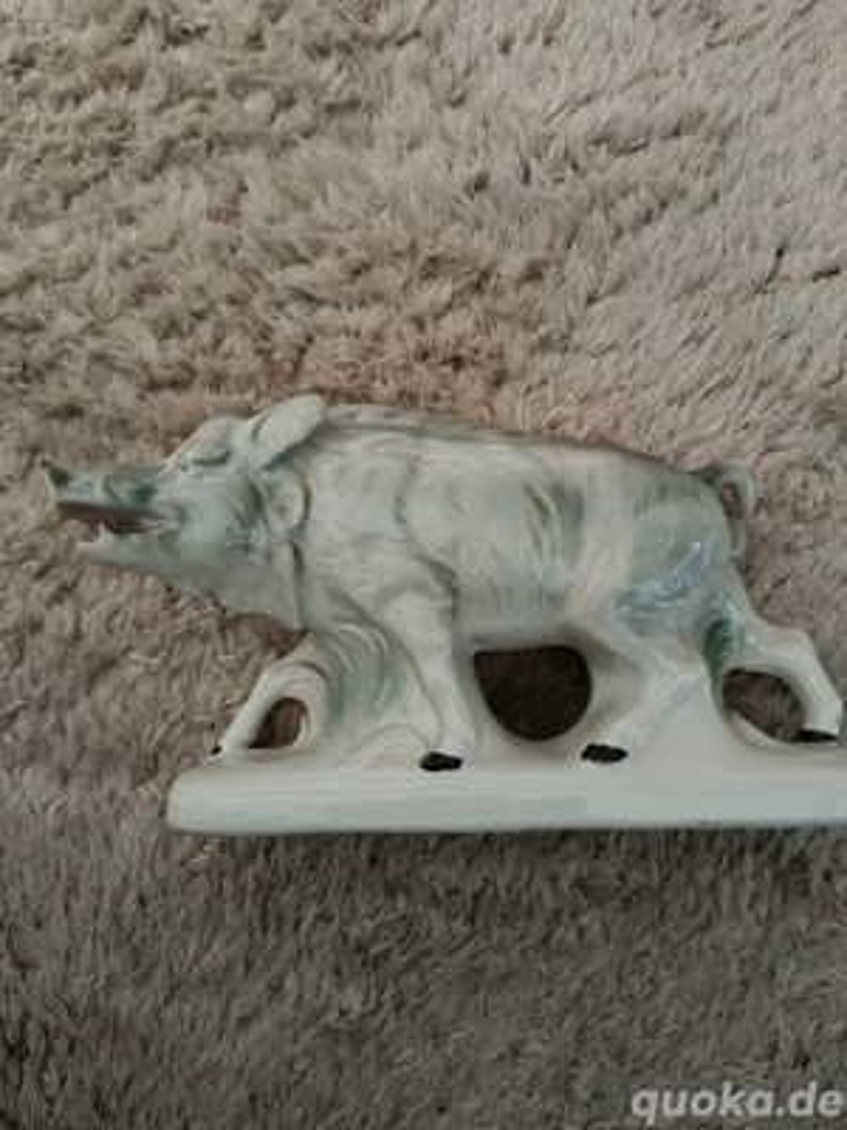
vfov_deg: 71.6
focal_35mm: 24
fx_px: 783
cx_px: 424
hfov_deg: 56.8
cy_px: 565
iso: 1555
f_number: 1.88
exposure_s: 1/25
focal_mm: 5.59
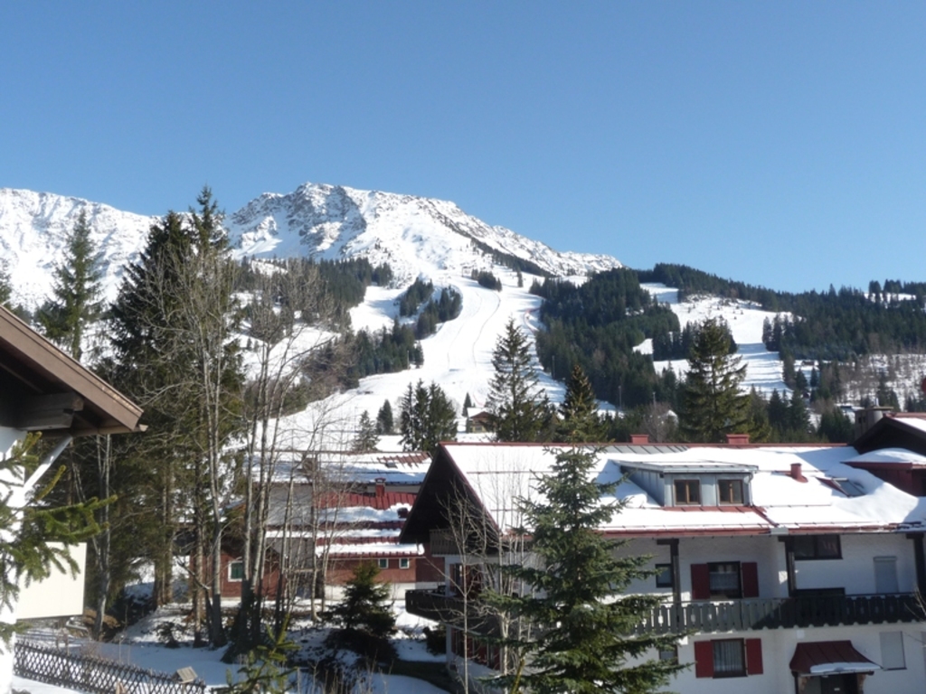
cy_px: 347
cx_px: 463
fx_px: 1017
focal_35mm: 38
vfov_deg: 37.7
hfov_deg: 49.0
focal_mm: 5.6
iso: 100
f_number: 3.6
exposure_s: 1/640
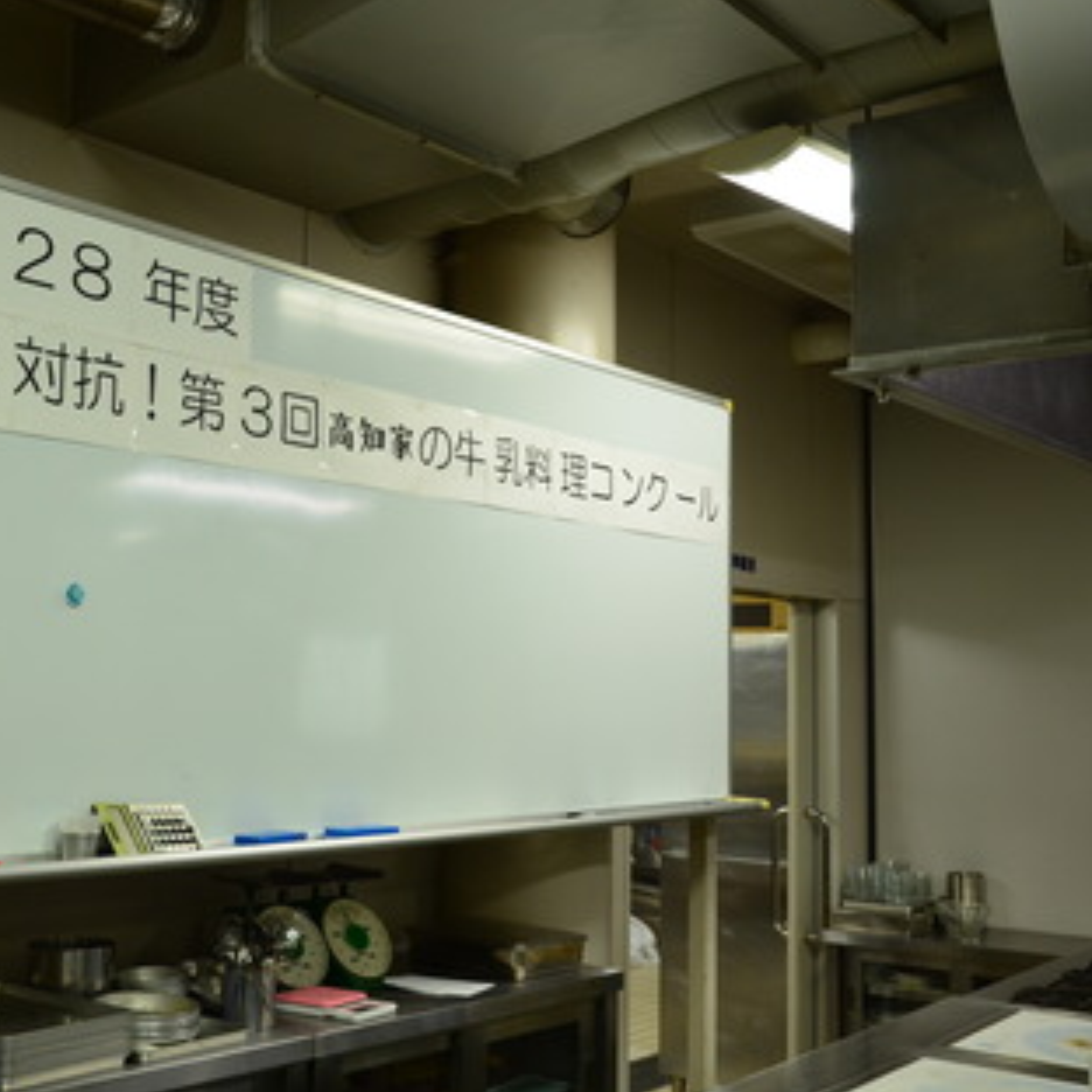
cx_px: 371
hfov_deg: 38.8
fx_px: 1535
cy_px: 539
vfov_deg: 39.2
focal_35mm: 43
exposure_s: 1/100
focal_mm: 22
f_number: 5
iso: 400
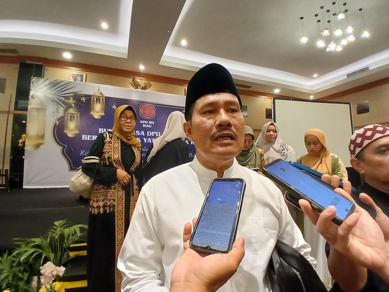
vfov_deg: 74.7
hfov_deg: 91.0
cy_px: 146
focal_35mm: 17
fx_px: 191
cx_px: 194
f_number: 2.2
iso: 400
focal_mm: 1.4
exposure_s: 1/33.3
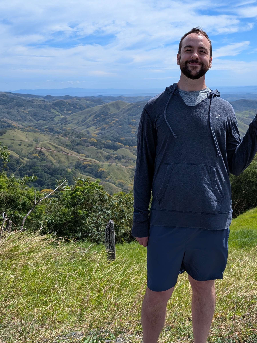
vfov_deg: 44.8
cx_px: 195
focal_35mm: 41
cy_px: 102
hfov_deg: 34.4
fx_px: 406
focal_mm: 6.9
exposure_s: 1/1637
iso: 24
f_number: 1.68
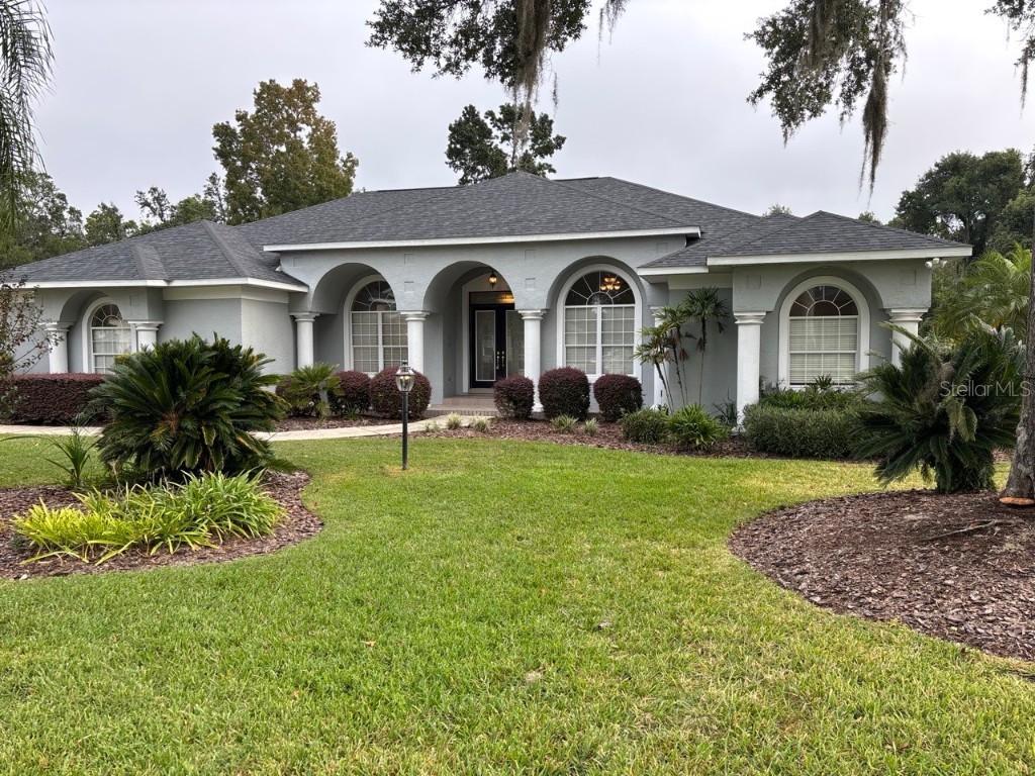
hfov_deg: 67.3
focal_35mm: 26
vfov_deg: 53.1
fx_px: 777
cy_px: 388
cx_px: 518
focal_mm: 5.96
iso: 50
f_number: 1.6
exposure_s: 1/442
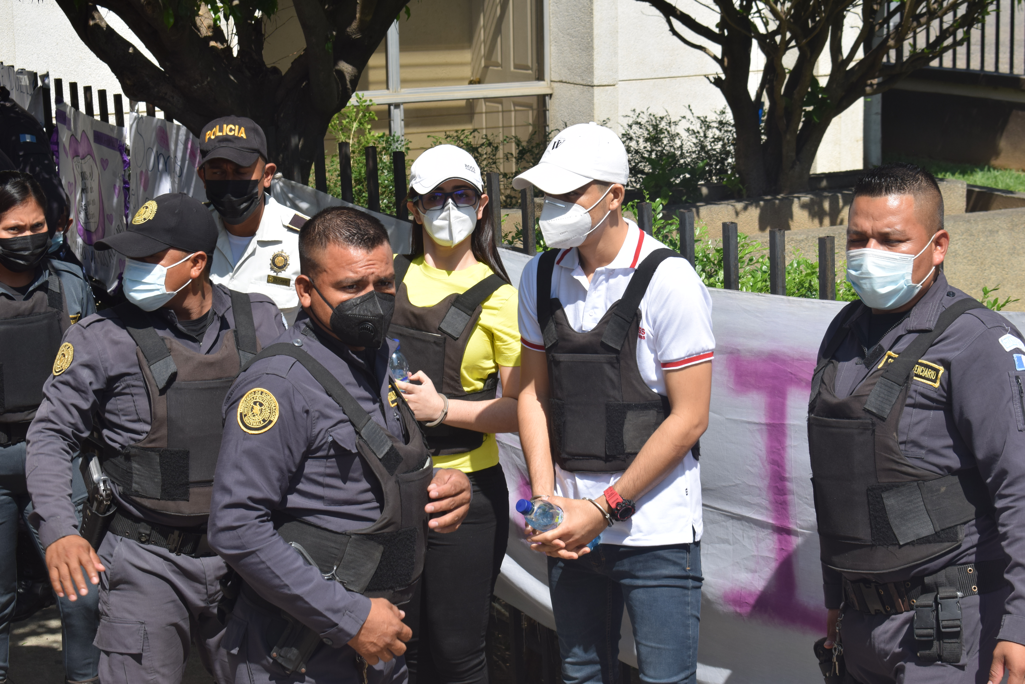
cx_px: 512
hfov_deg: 24.6
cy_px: 342
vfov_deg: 16.6
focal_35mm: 82
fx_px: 2349
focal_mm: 55
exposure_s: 1/320
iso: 200
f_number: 9
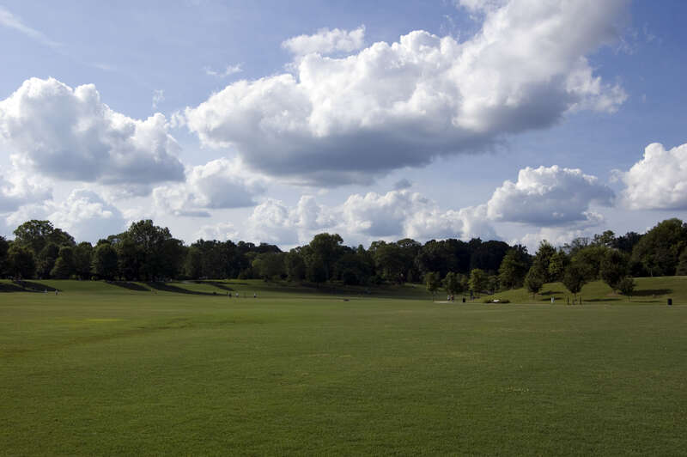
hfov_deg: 53.2
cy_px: 228
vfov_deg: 36.8
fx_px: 686
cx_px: 344
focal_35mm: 36
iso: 200
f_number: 10
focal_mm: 24
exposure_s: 1/400
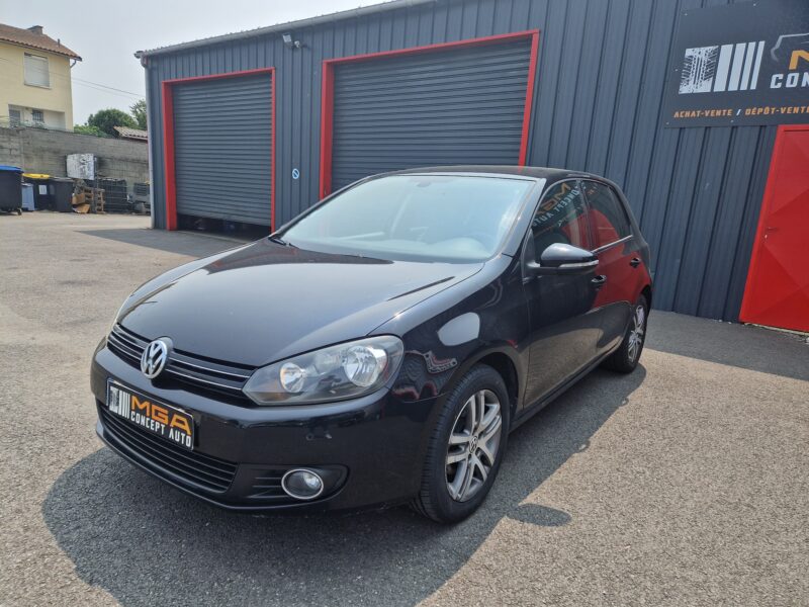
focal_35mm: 23
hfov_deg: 73.9
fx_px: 538
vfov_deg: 58.9
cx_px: 404
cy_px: 304
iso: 50
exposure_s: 1/1224
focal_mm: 5.4
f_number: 1.8
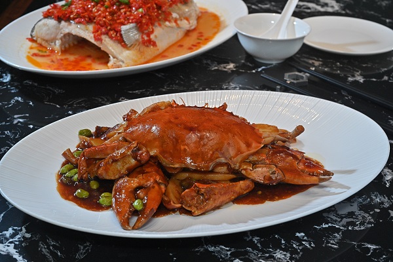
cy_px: 131
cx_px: 196
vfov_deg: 24.6
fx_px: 600
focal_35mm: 55
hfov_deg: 36.2
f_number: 8
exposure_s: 1/160
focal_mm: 55
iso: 2500
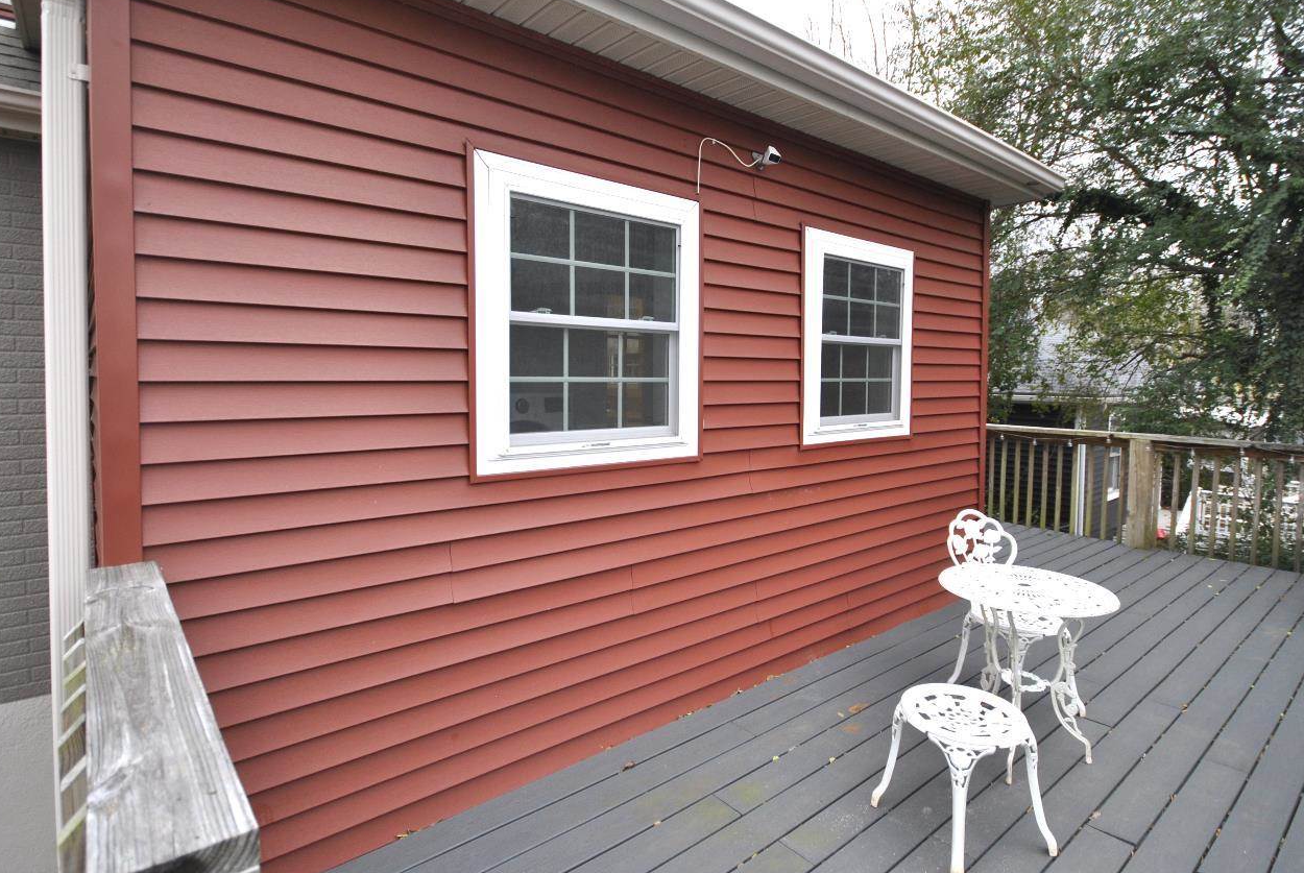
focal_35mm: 18
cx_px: 634
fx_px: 653
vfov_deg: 67.5
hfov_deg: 89.9
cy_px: 412
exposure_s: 1/60
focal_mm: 10
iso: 200
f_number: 4
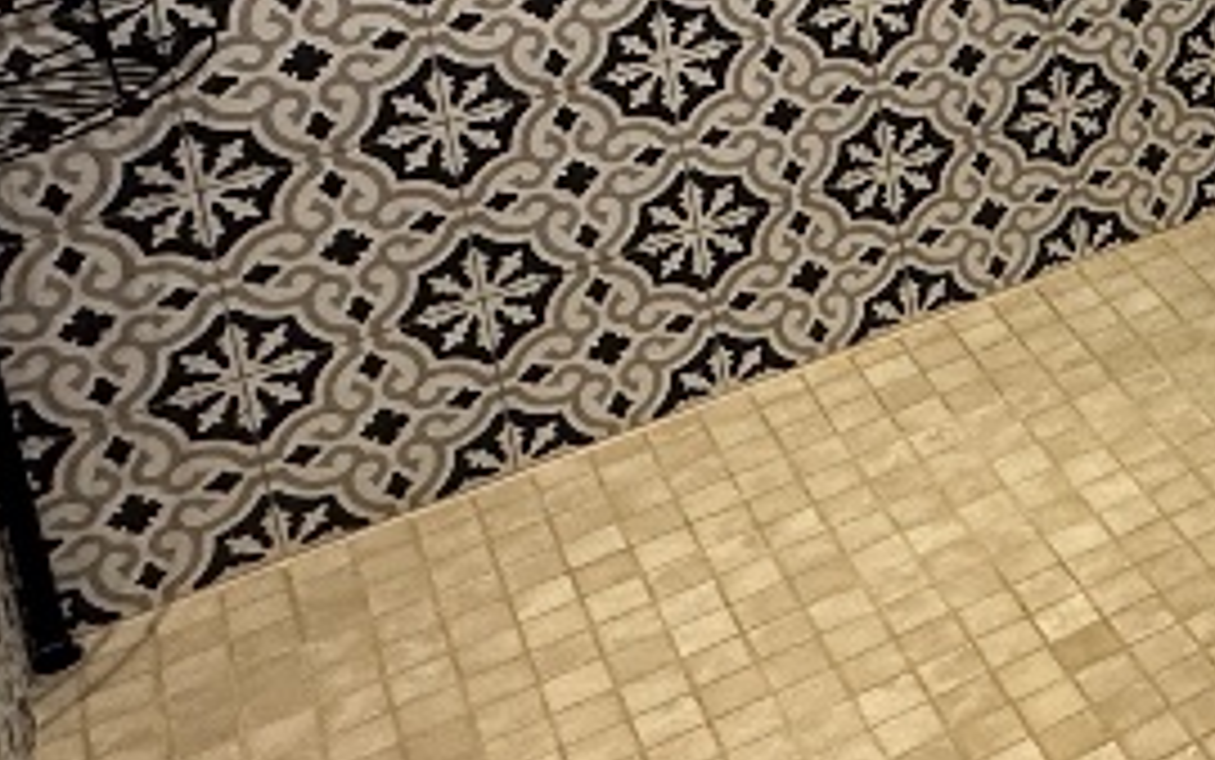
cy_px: -400
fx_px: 2186
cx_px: 1886
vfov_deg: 17.6
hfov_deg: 23.7
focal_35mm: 66
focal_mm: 2.22
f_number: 2.2
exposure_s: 1/99
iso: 250
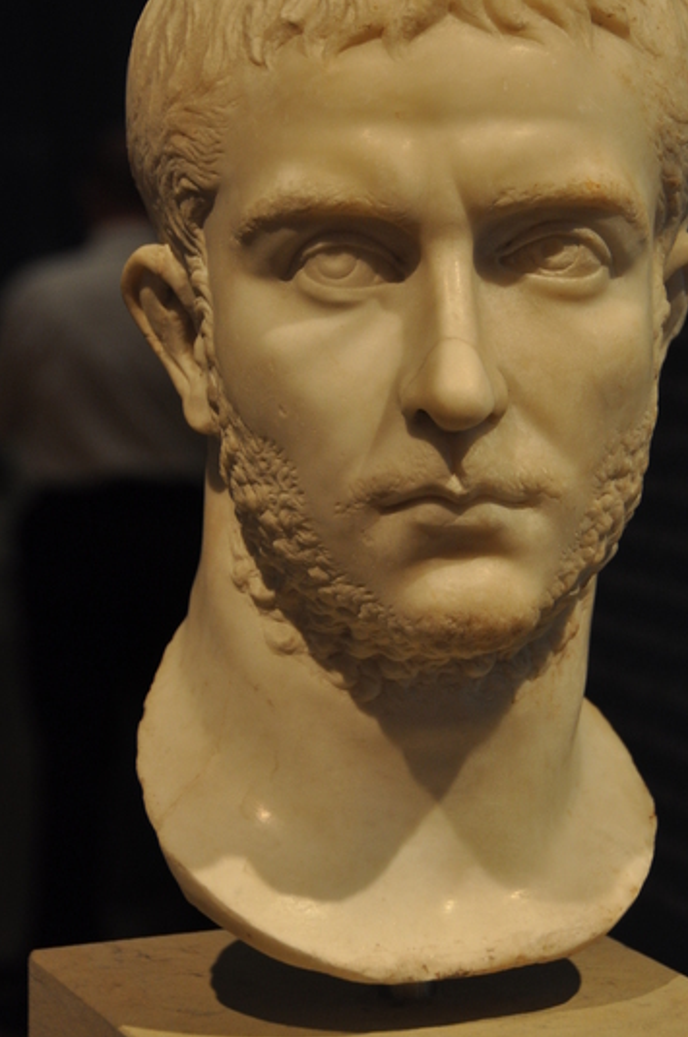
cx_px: 414
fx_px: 3307
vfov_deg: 17.8
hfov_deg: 11.9
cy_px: 456
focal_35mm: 115
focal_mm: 62
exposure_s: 1/80
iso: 500
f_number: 4.8
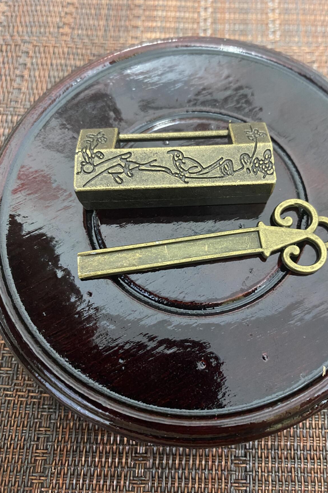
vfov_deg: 65.5
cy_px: 252
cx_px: 184
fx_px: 383
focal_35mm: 28
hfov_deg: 46.3
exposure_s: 1/30
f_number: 1.8
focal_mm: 4.25
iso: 640
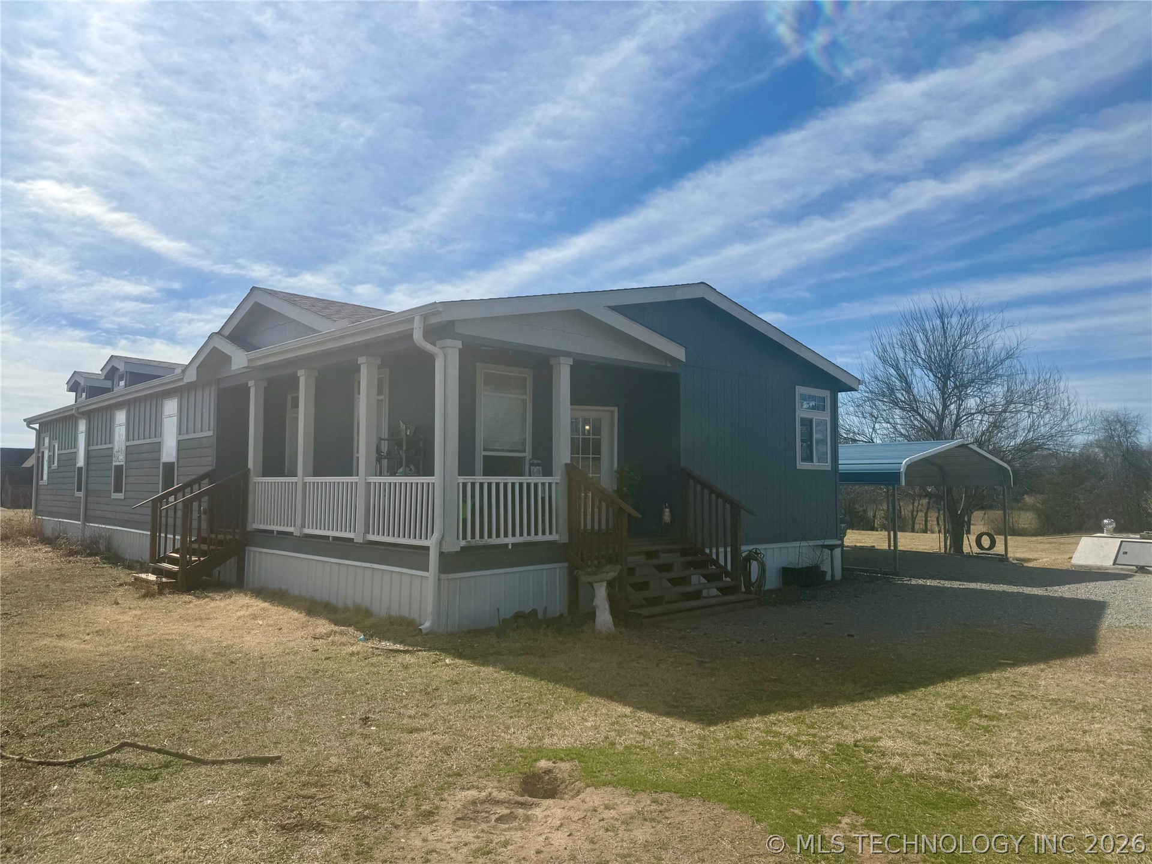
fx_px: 799
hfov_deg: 71.6
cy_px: 432
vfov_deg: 56.8
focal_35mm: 24
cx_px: 576
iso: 80
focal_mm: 6.76
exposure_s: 1/9091
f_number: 1.78
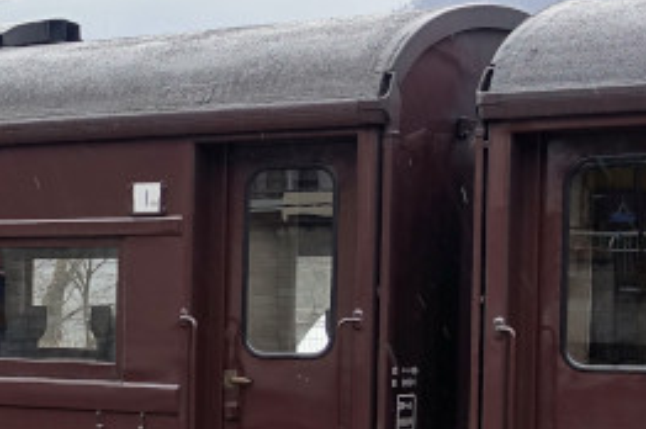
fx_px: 2097
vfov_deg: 11.6
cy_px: 399
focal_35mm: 117
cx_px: -372
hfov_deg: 15.8
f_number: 4
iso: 125
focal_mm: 12.48
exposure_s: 1/80
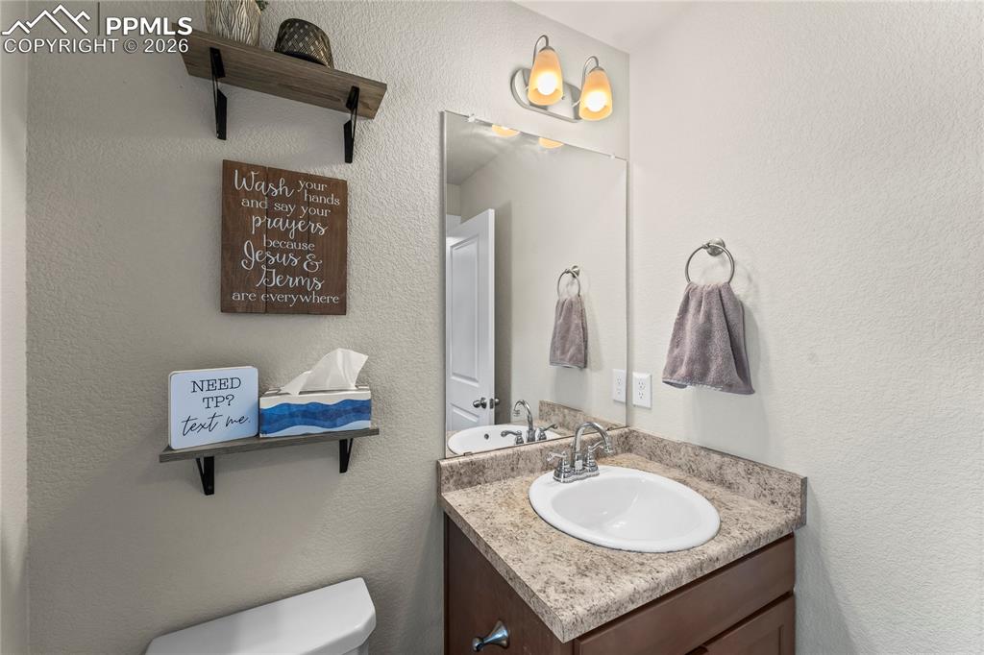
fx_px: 399
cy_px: 328
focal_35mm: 15
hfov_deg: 101.9
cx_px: 492
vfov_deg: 78.8
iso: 500
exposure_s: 1/3
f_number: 8
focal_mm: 14.6
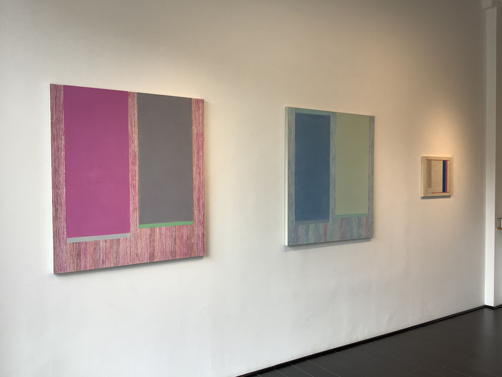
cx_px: 251
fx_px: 450
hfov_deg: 58.4
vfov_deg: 45.4
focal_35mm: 31
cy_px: 188
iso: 25
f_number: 2.4
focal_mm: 3.3
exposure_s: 1/120
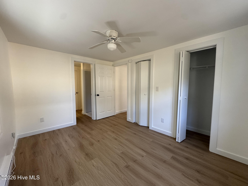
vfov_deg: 85.7
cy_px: 93
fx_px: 100
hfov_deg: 102.1
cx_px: 124
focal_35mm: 14
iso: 250
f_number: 2.2
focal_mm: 2.22
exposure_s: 1/120
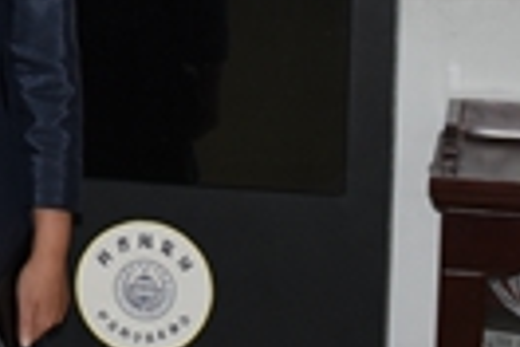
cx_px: -67
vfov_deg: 7.4
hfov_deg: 11.1
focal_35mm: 182
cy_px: -160
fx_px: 2635
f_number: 4
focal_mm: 25
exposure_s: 1/60
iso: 400
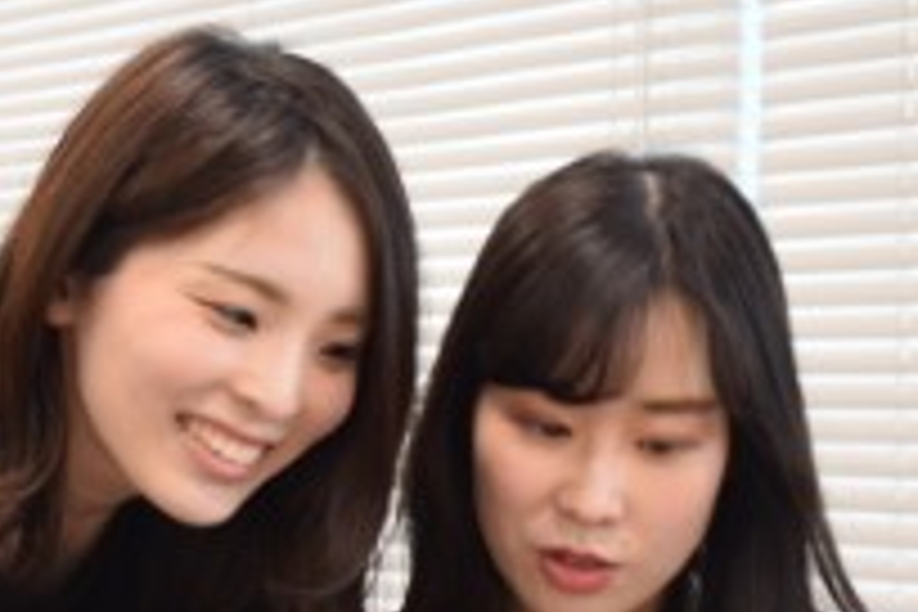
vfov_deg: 9.7
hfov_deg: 14.4
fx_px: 3595
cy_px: 621
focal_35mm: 141
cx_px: 140
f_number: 4
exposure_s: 1/15
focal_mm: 30
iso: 320
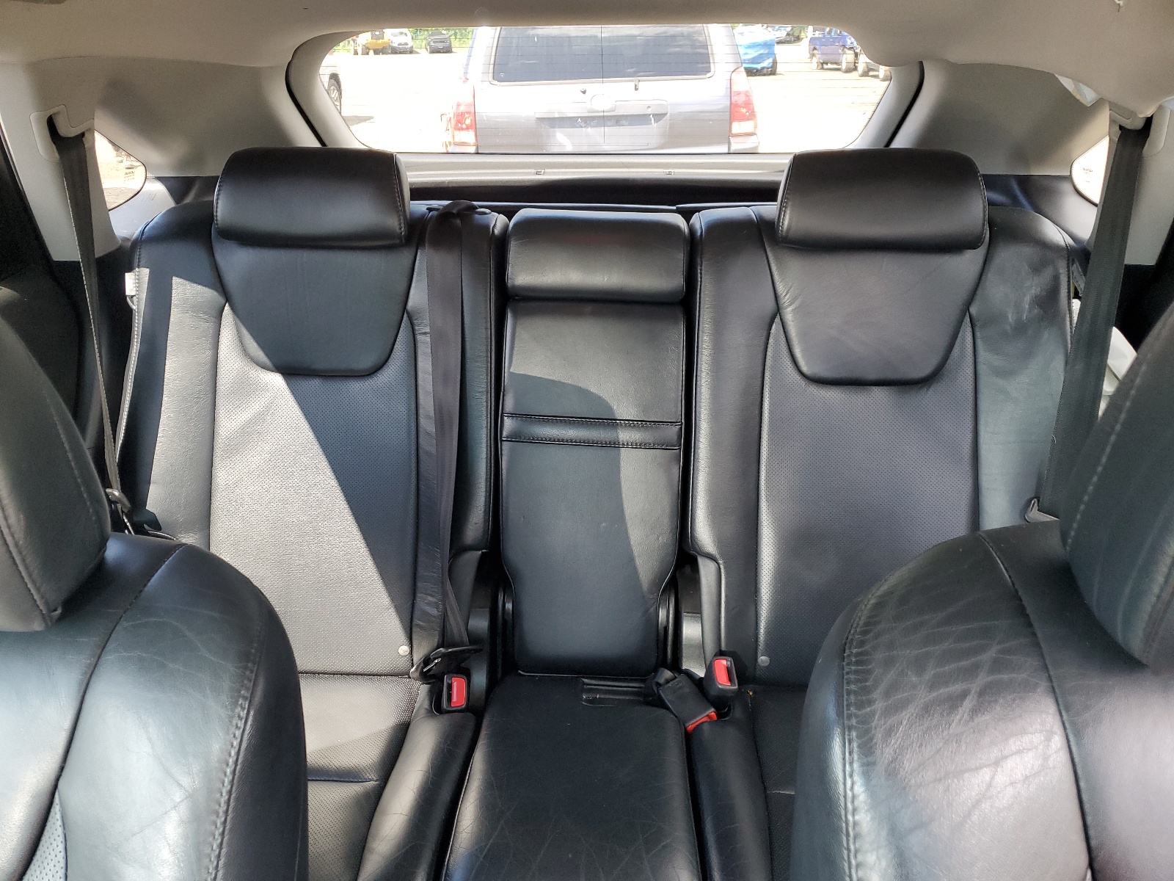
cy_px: 440
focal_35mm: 26
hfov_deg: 67.3
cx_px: 587
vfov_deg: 53.1
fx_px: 882
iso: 95
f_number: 1.5
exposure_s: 1/120
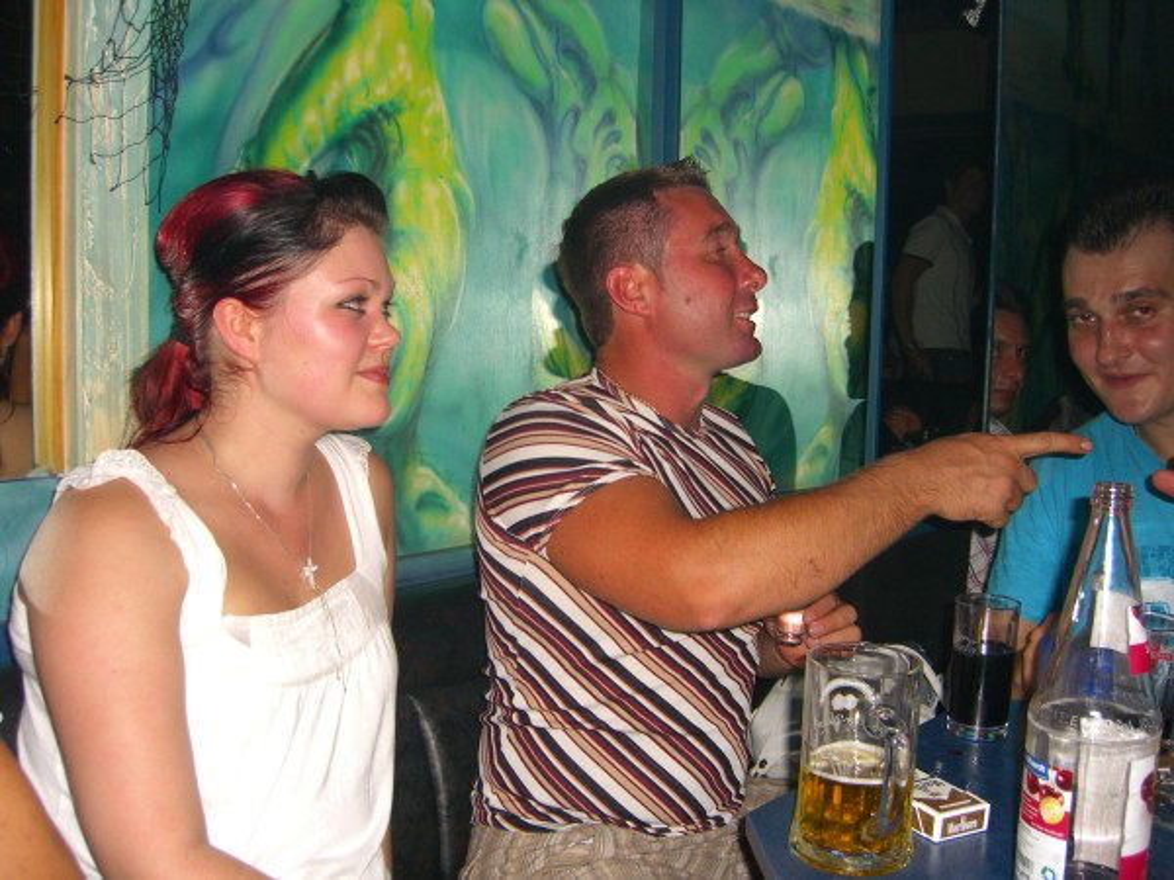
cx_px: 587
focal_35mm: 38
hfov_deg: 49.0
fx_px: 1289
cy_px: 440
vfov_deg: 37.7
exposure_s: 1/60
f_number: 2.8
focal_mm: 7.9
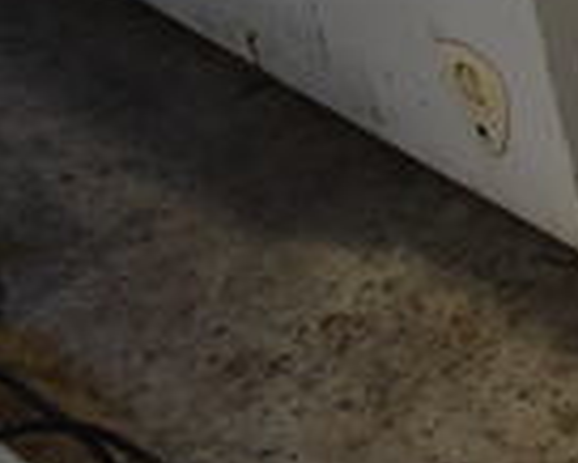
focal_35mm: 126
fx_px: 2157
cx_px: 1220
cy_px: -81
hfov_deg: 12.9
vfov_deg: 12.0
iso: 800
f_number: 3.5
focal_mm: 20
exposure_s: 1/160
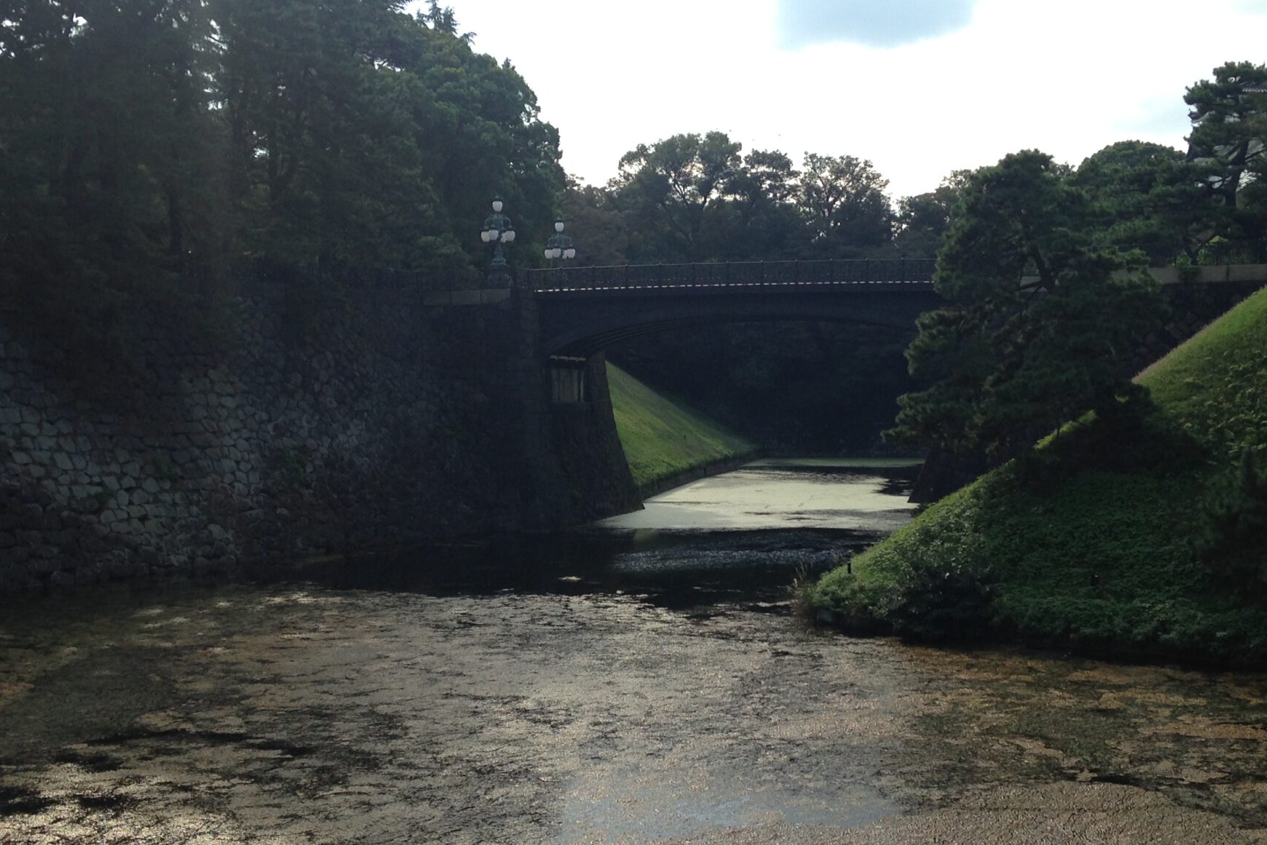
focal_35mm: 51
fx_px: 1795
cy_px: 535
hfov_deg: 38.8
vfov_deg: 26.4
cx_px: 715
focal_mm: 4.12
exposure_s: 1/874
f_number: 2.4
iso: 50
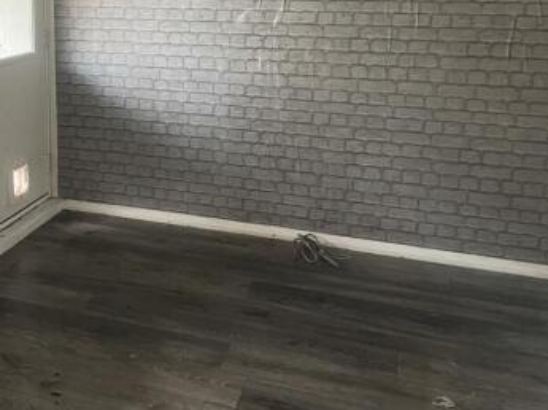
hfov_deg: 41.6
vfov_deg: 32.0
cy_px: 87
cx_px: 133
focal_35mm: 44
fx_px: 696
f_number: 1.6
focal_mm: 4.2
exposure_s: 1/40
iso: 500
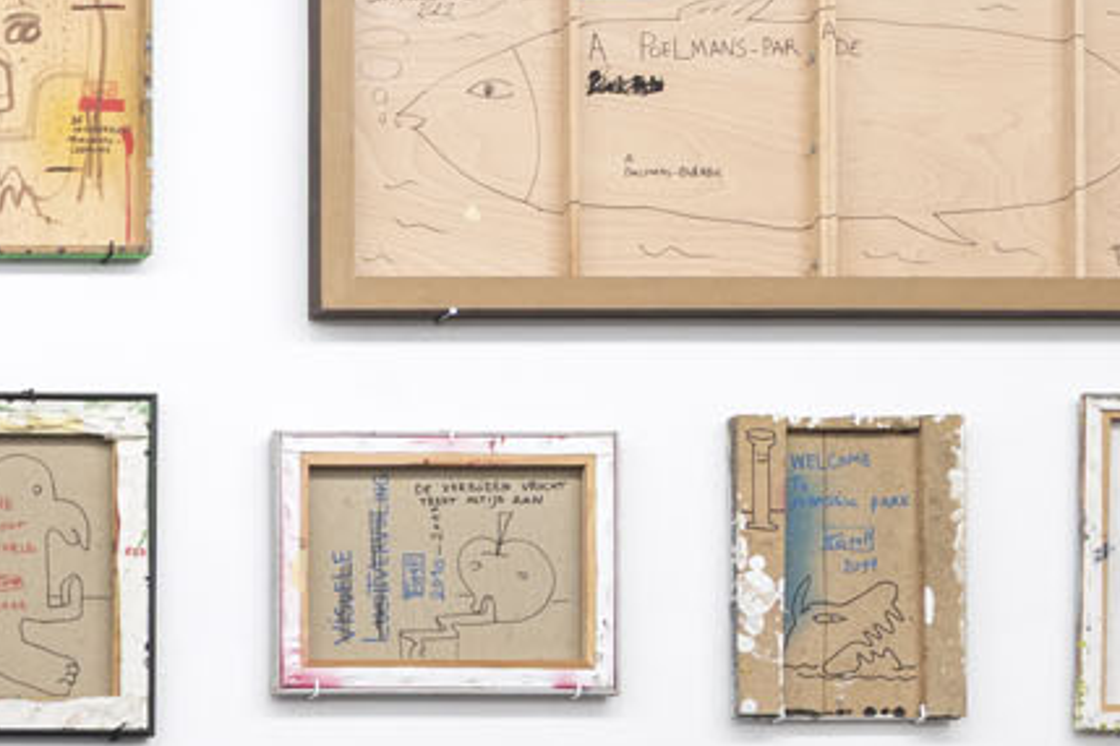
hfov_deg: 14.2
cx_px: -1055
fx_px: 3826
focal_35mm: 123
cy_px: 1358
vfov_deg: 10.5
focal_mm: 24
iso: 100
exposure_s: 1/3
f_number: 11
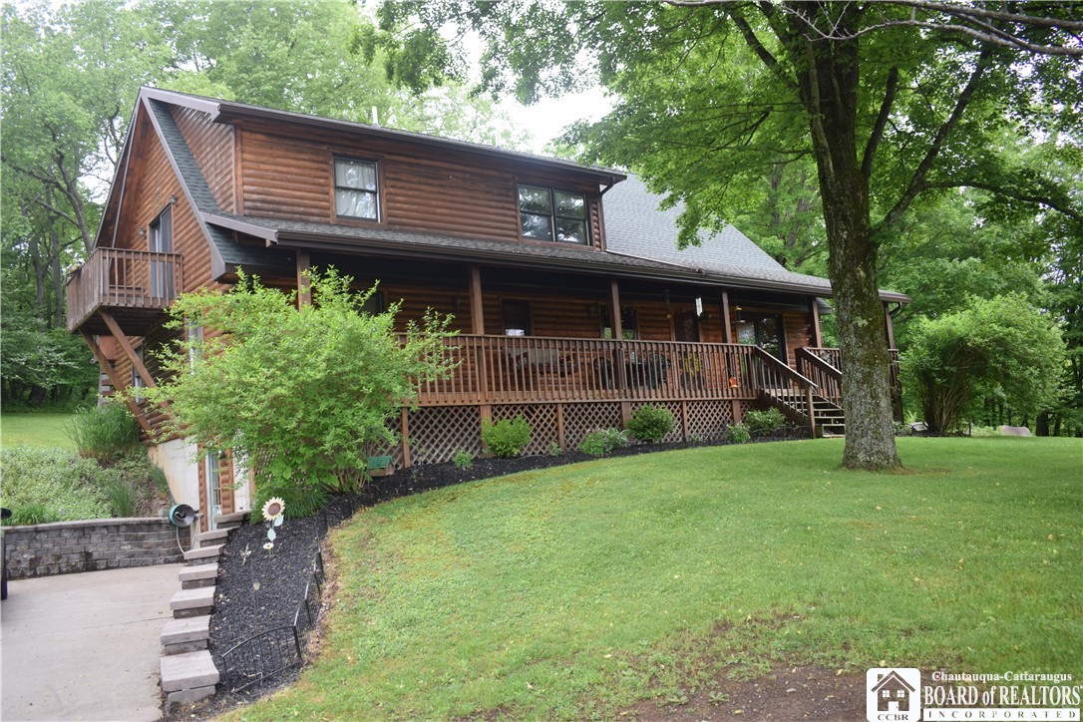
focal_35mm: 30
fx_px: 902
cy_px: 361
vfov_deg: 43.6
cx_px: 542
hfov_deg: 61.9
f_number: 4
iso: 400
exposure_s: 1/60
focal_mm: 20
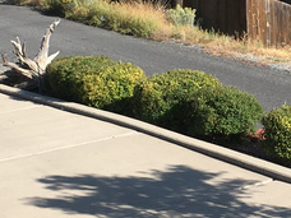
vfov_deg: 11.4
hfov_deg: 15.1
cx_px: 232
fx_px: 1093
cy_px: 142
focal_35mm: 130
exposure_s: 1/1326
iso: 25
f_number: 2.2
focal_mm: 4.15
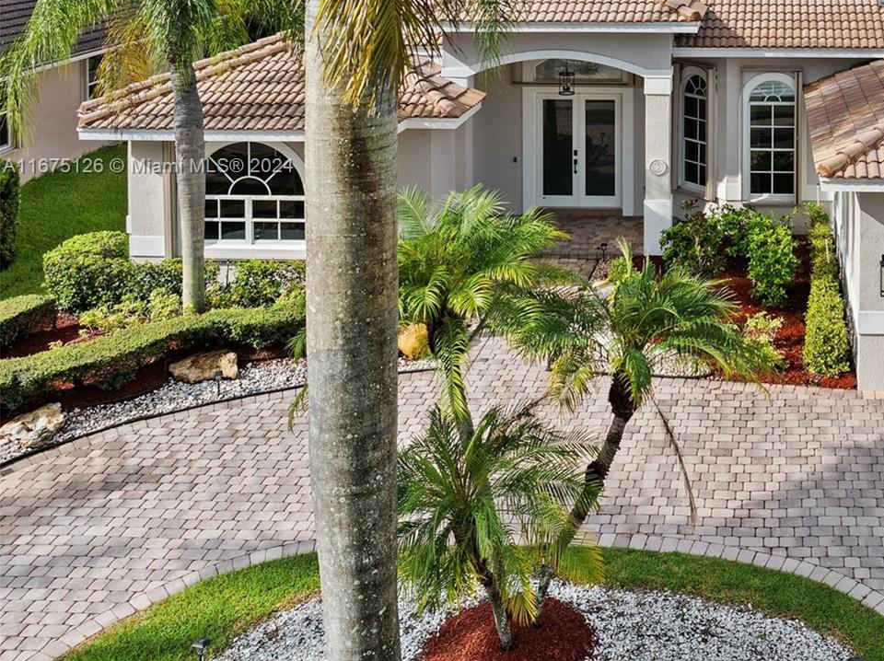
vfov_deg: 35.1
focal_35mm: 40
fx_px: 1020
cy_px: 168
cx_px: 736
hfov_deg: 44.1
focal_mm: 12.29
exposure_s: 1/1250
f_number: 2.8
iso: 120
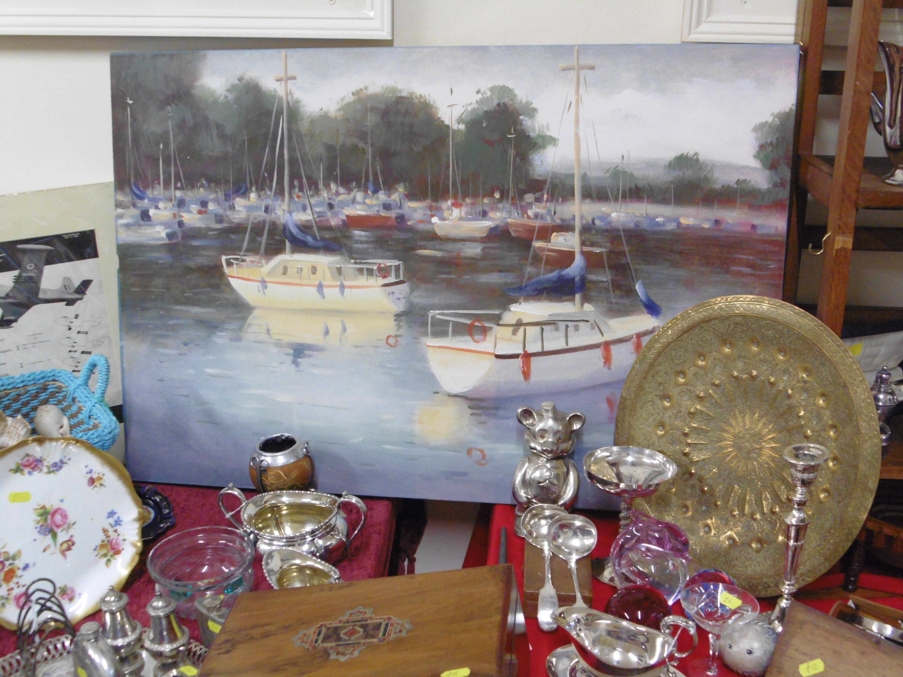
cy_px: 338
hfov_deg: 42.9
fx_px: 1148
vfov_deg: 32.9
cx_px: 452
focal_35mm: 44
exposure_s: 1/25
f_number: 3.7
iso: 400
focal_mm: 8
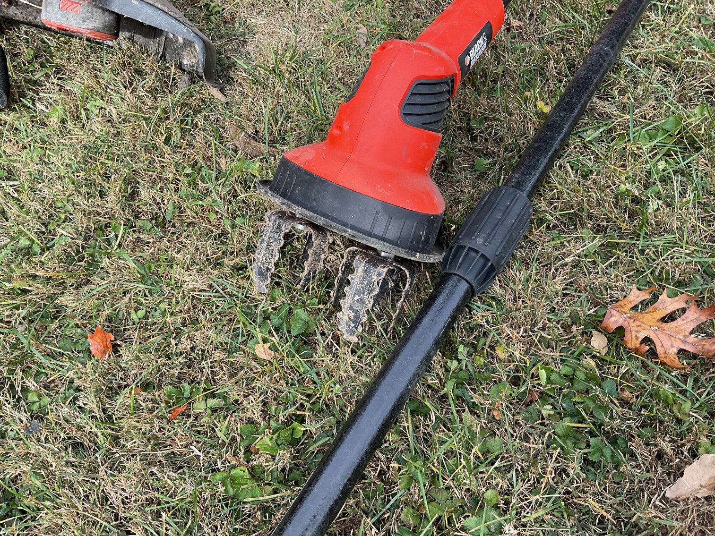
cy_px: 268
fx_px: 599
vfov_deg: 48.2
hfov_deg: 61.7
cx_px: 358
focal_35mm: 29
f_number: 1.8
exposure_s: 1/273
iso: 16
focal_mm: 3
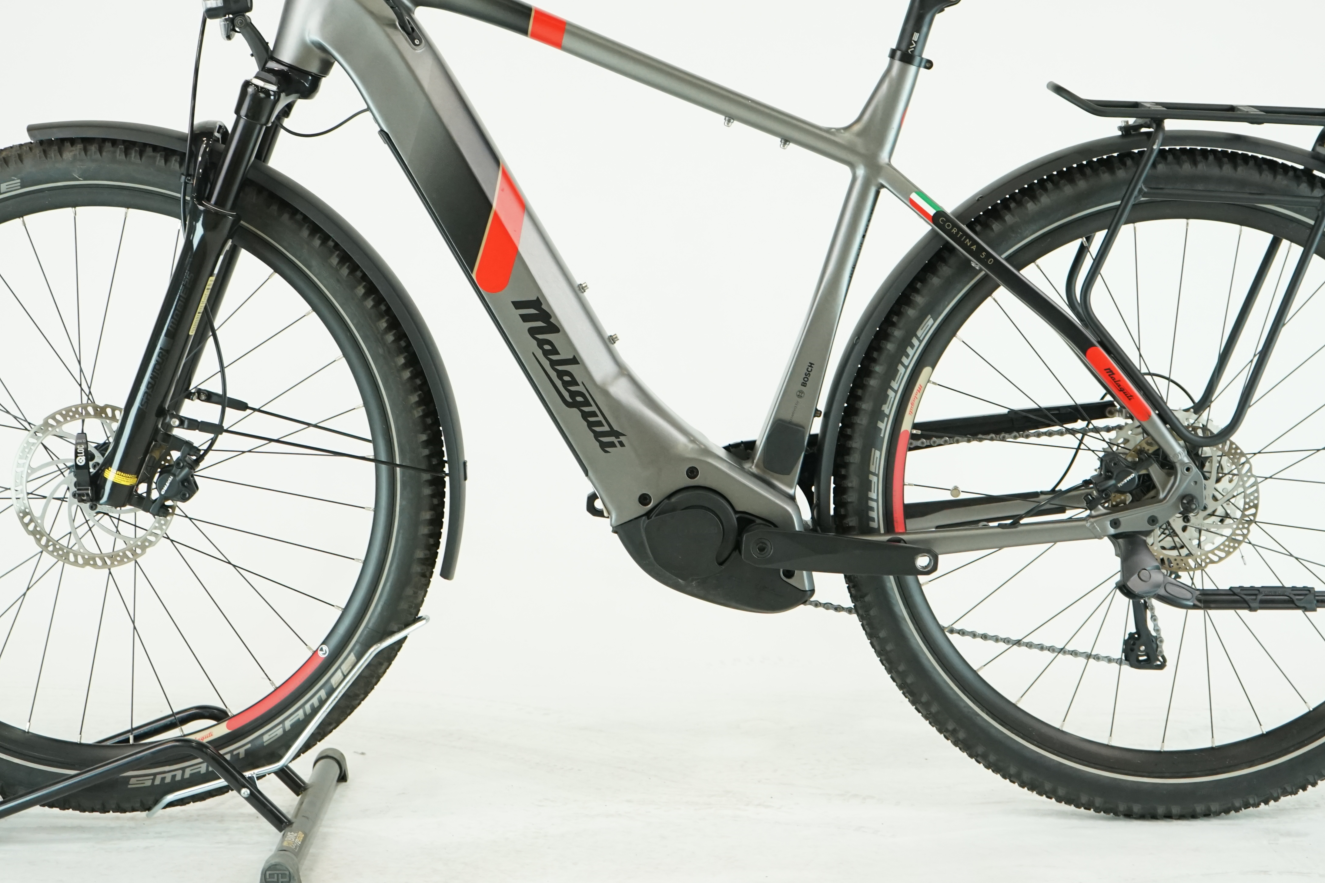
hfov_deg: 28.8
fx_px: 2576
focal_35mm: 70
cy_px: 287
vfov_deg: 19.4
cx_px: 644
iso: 1600
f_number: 5.6
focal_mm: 51
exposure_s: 1/200
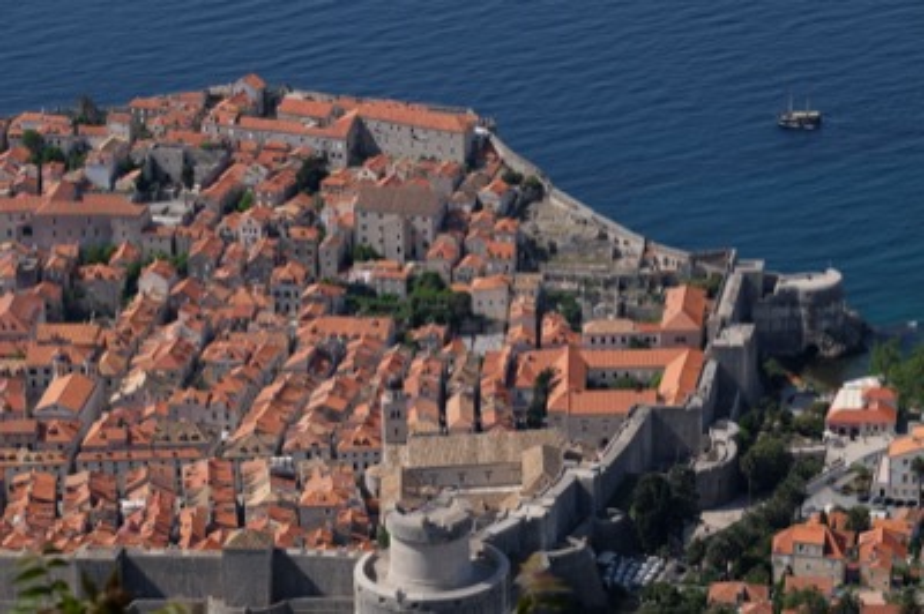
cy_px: 307
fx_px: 3642
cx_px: 462
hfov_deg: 14.5
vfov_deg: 9.6
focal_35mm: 142
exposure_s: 1/400
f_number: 9
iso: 200
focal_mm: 94.5
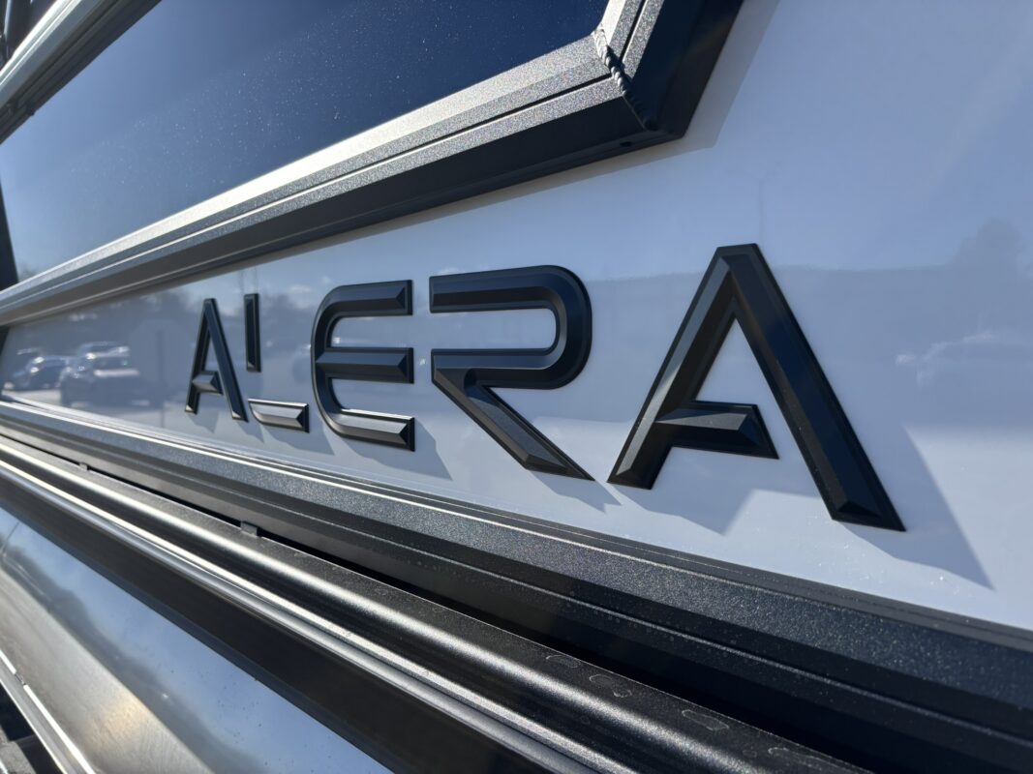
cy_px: 387
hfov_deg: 67.3
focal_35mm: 26
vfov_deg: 53.1
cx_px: 516
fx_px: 776
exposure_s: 1/2062
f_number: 1.6
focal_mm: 5.96
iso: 50
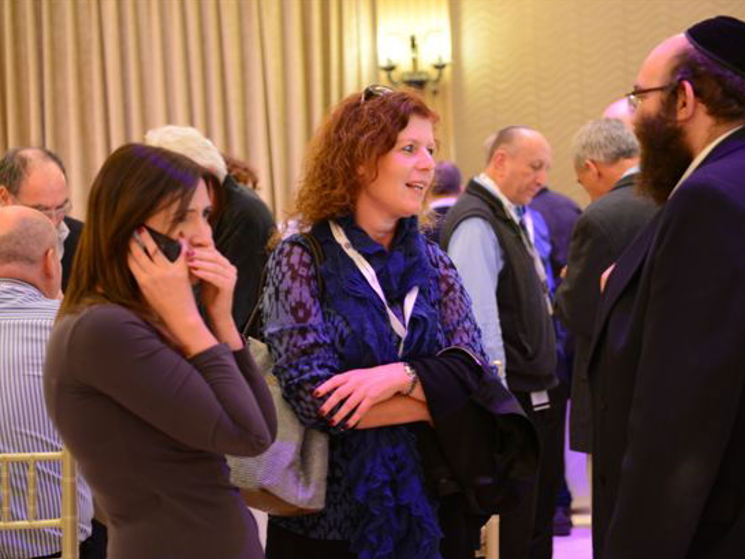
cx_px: 370
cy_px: 285
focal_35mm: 70
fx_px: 1507
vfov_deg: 21.0
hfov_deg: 27.8
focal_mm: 62
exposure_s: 1/40
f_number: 2.8
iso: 1000
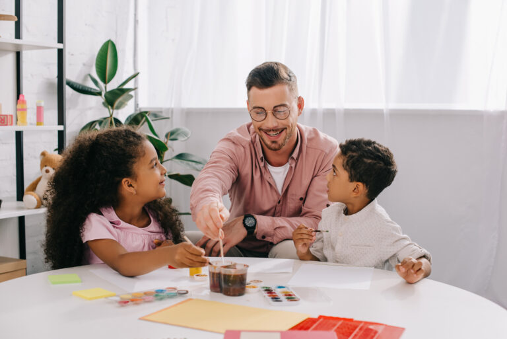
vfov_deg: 27.0
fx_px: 705
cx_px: 254
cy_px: 170
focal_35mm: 50
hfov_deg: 39.6
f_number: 4
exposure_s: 1/160
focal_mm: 50
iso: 160
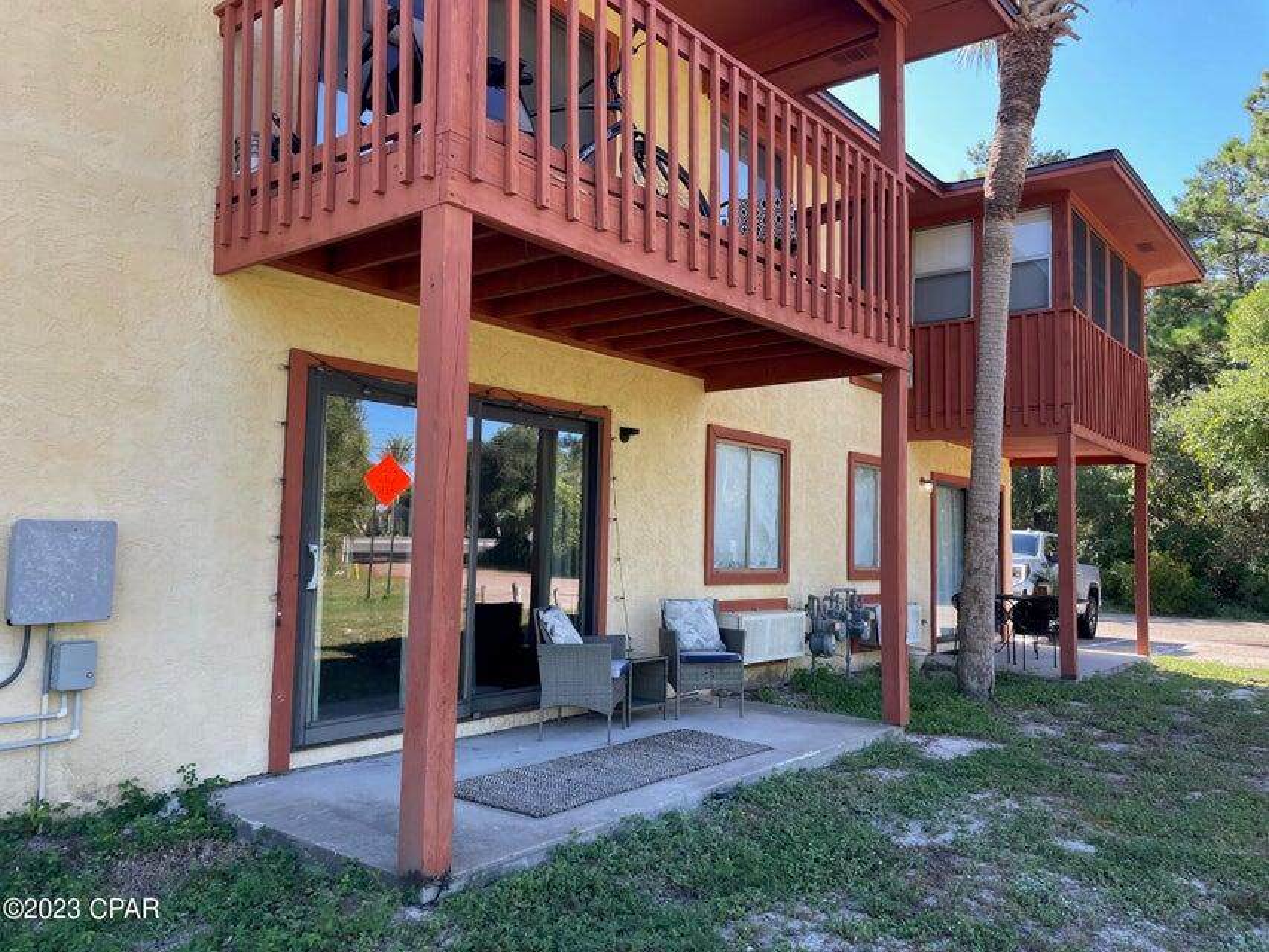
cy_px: 476
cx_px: 634
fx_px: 953
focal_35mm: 26
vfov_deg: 53.1
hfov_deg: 67.3
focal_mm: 4.2
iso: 32
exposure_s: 1/283
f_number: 1.6
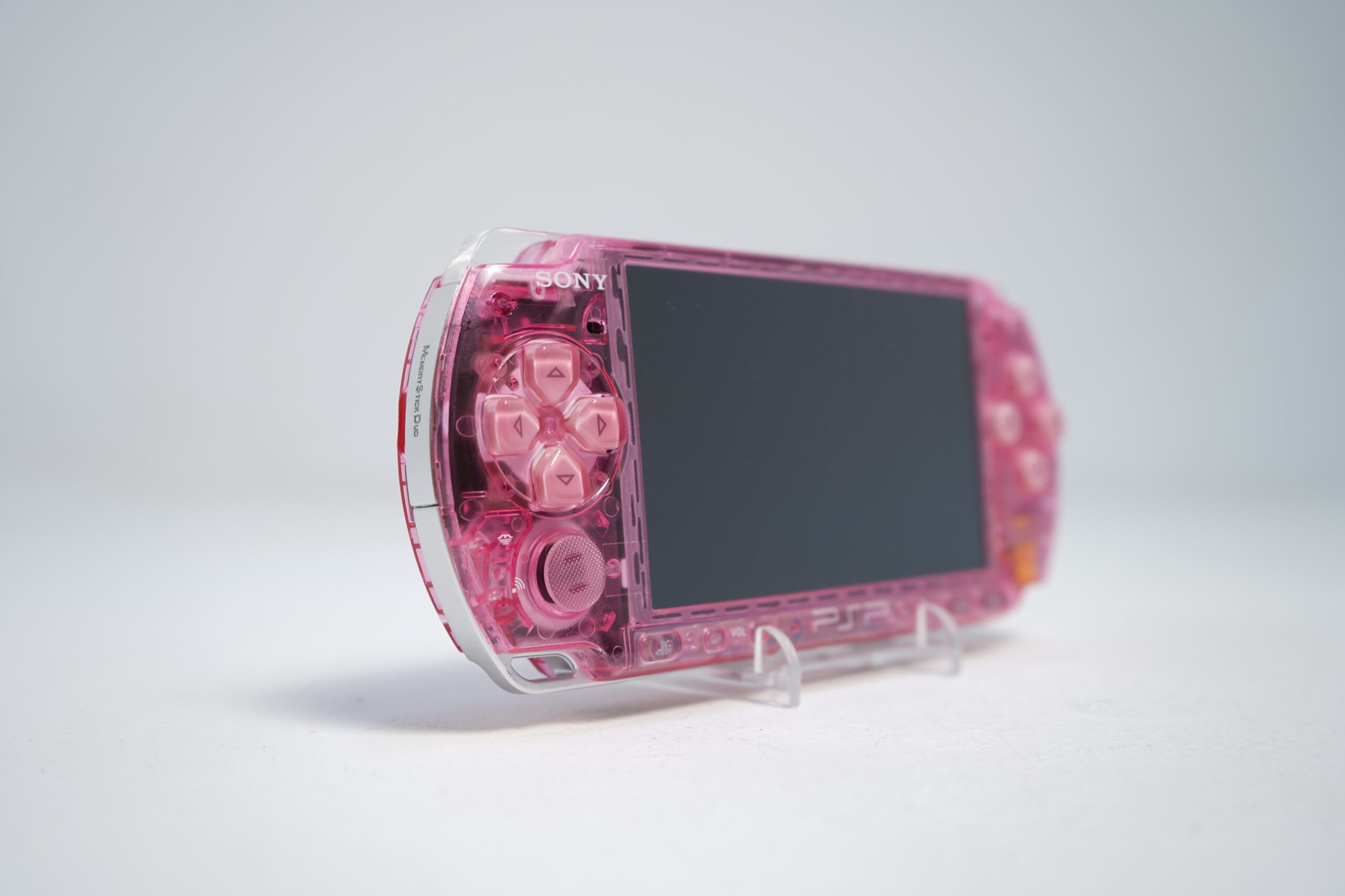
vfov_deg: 32.6
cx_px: 672
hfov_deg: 47.4
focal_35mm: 41
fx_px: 1532
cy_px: 448
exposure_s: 1/6
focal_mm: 41
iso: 64
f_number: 5.6
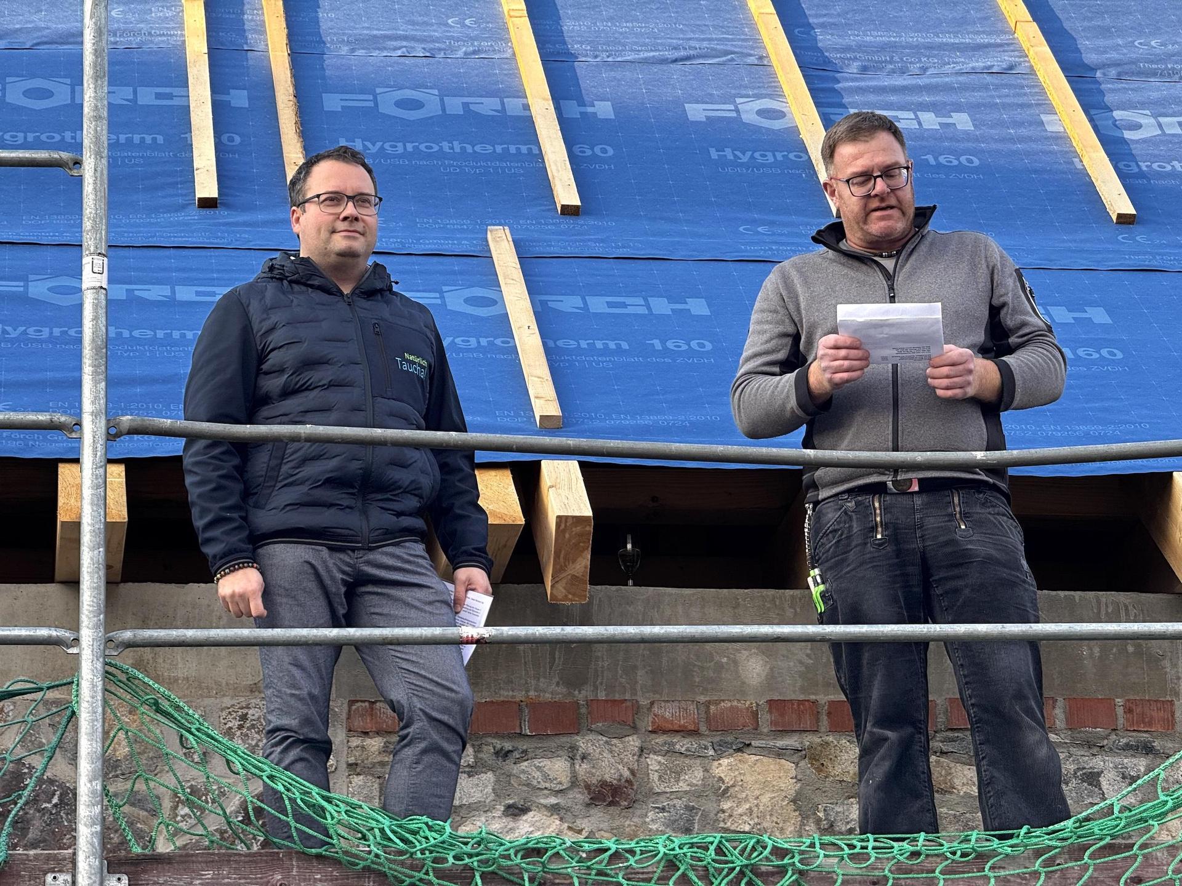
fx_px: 4098
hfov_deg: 16.4
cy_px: 443
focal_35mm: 120
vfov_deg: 12.3
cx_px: 591
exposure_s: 1/128
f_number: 2.8
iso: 50
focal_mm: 15.66
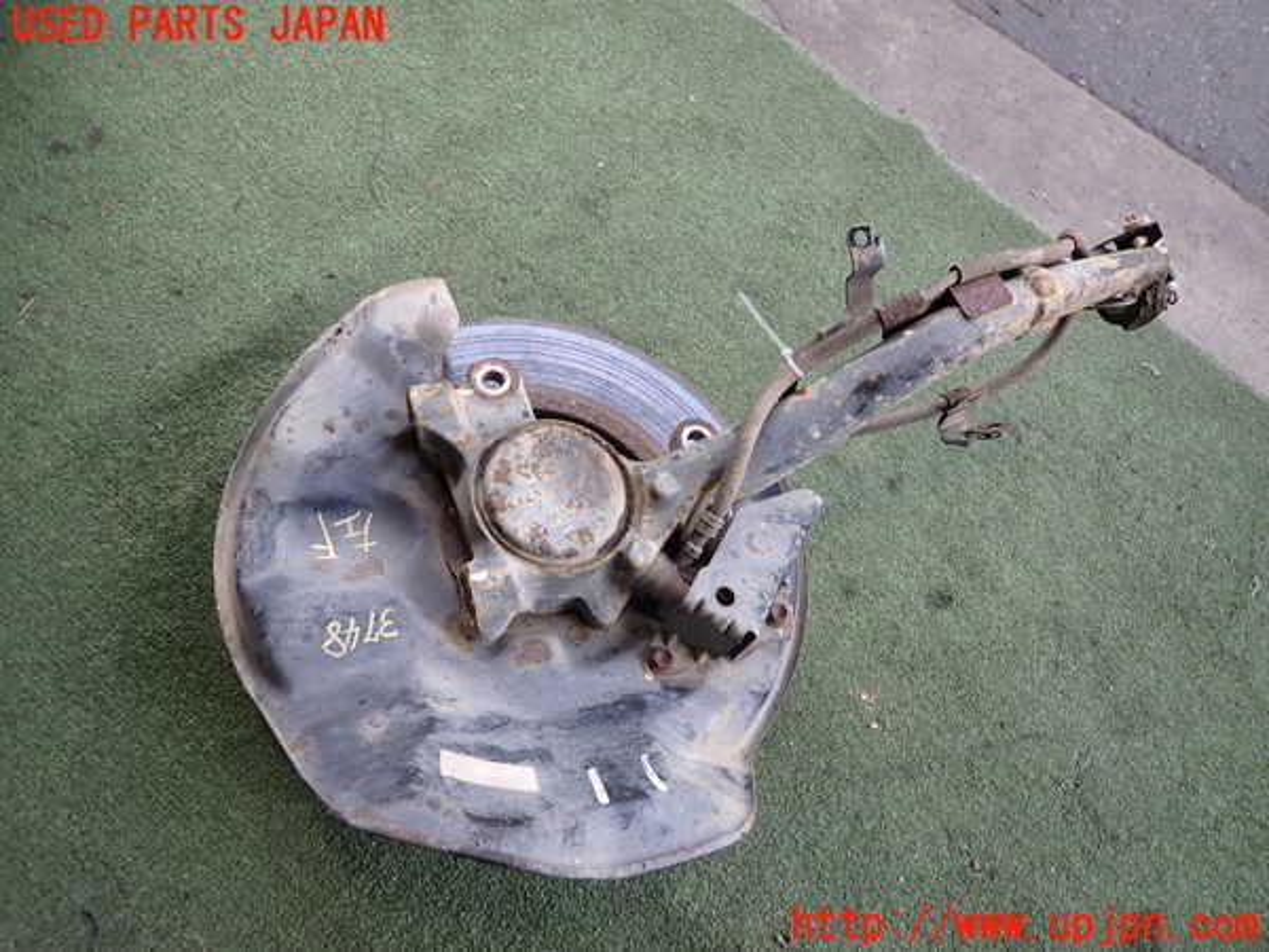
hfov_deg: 69.4
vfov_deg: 54.9
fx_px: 916
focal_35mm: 25
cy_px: 476
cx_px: 634
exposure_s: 1/125
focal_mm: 4.5
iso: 125
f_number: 2
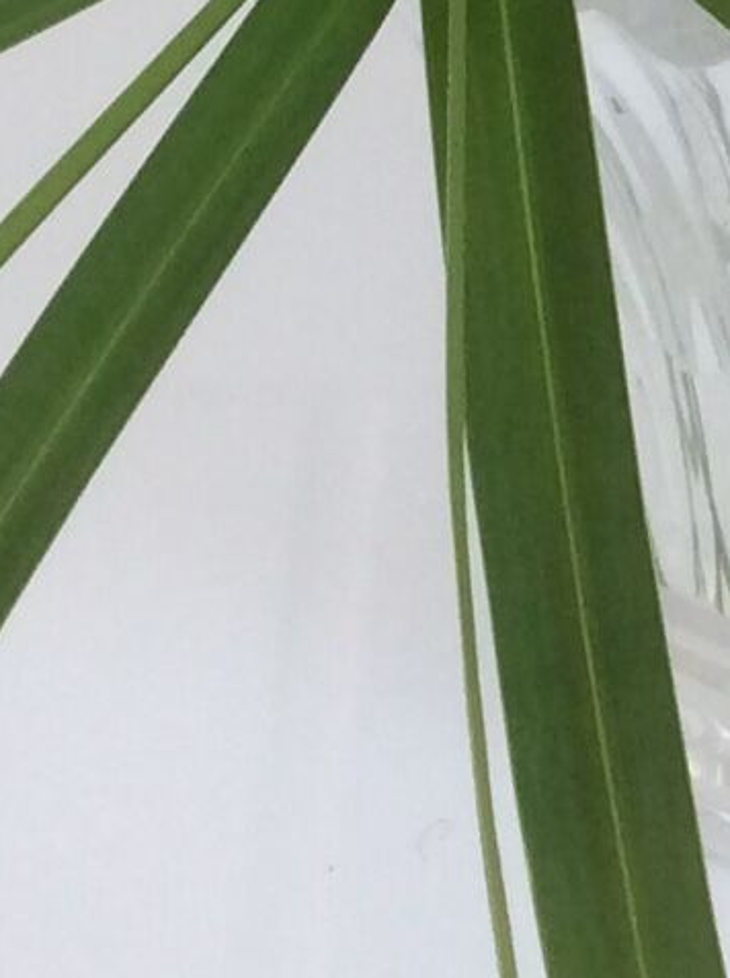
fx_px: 4908
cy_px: -332
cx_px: 1095
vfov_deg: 11.1
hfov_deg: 8.3
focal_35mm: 174
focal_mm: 3.3
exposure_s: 1/100
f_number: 2.4
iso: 40
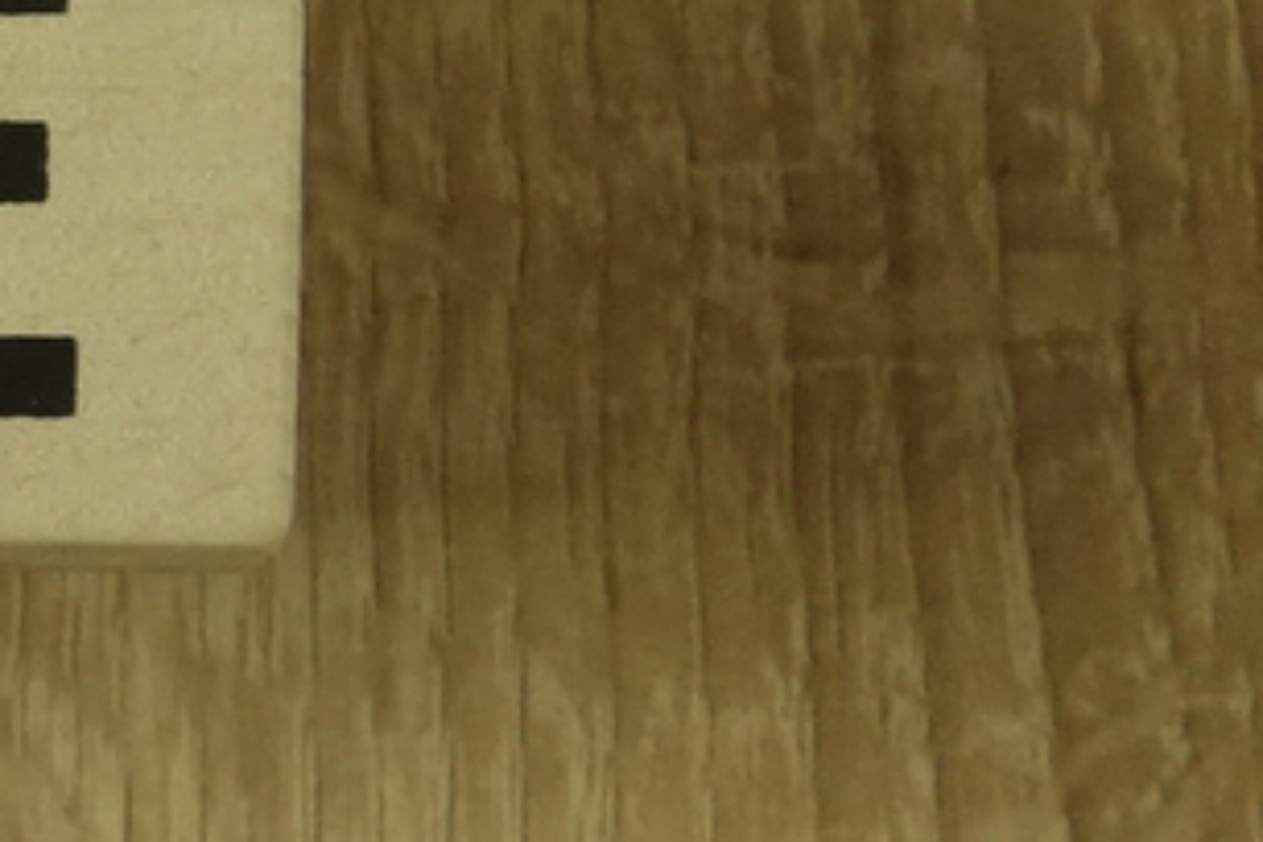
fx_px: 6806
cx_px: -3023
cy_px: 157
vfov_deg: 7.1
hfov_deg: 8.3
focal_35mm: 194
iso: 400
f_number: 4
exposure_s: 1/60
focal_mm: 10.4
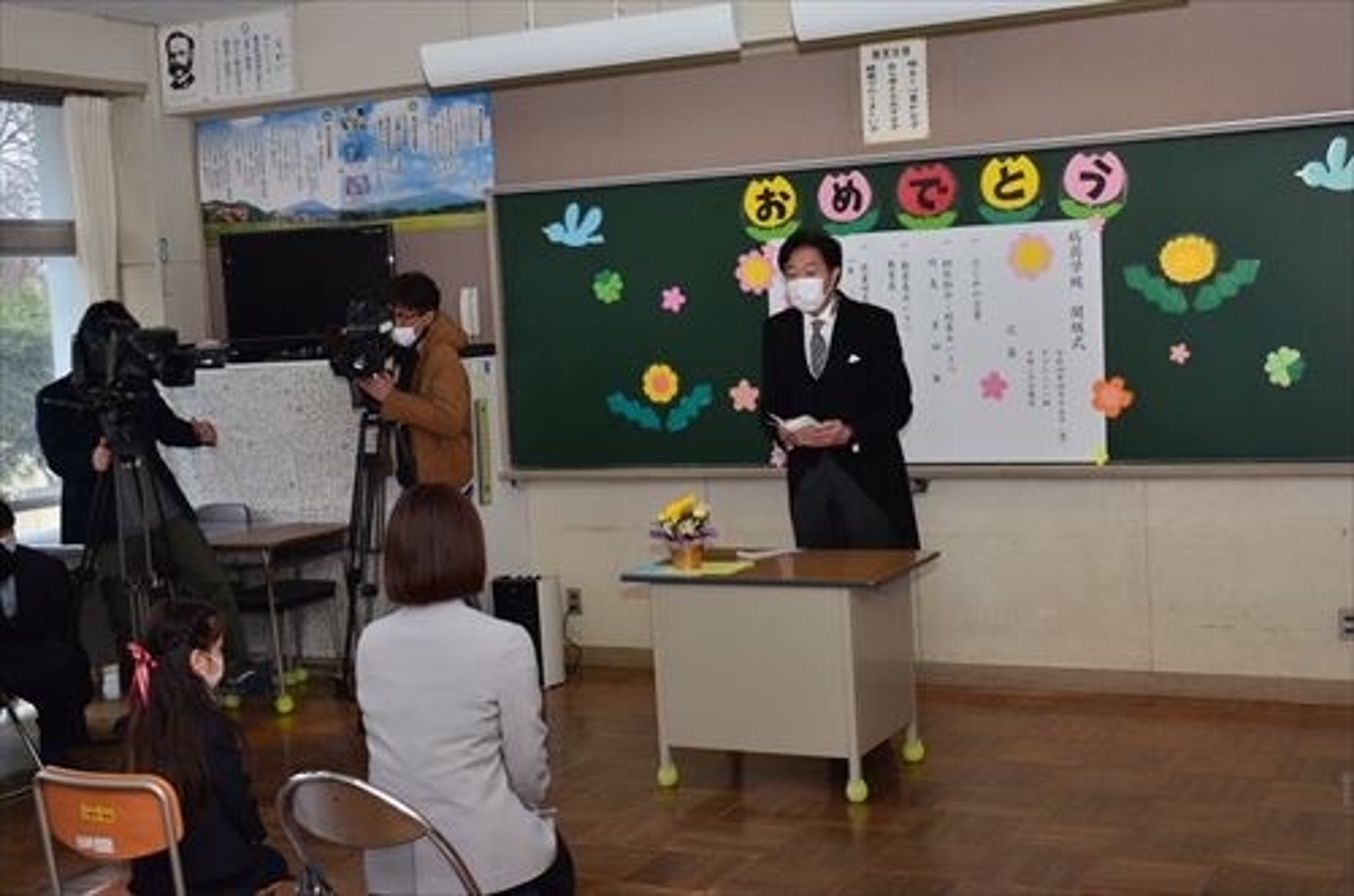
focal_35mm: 45
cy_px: 448
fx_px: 1689
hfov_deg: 43.7
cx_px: 677
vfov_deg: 29.7
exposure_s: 1/250
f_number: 8
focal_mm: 30
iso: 1250
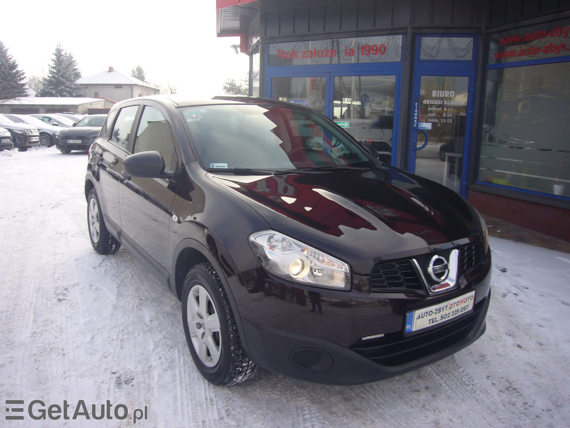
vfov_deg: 49.7
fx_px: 461
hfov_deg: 63.4
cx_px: 285
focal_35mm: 28
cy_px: 214
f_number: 5.6
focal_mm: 4.6
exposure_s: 1/125
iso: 80
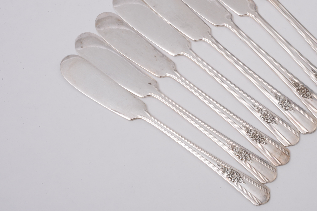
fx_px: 784
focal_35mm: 89
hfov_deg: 22.8
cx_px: 213
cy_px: 76
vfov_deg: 15.3
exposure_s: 1/100
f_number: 36
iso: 1000
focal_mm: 60
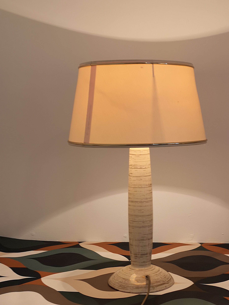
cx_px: 163
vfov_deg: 32.3
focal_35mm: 59
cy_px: 215
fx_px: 520
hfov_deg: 24.6
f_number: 1.8
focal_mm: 5.58
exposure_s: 1/50
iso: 64
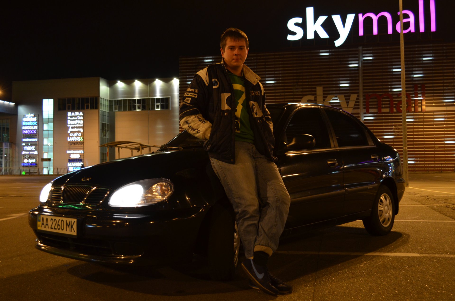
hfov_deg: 53.2
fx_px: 454
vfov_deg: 36.7
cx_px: 228
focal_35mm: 36
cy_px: 150
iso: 800
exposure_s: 1/6
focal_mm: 24
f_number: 5.6
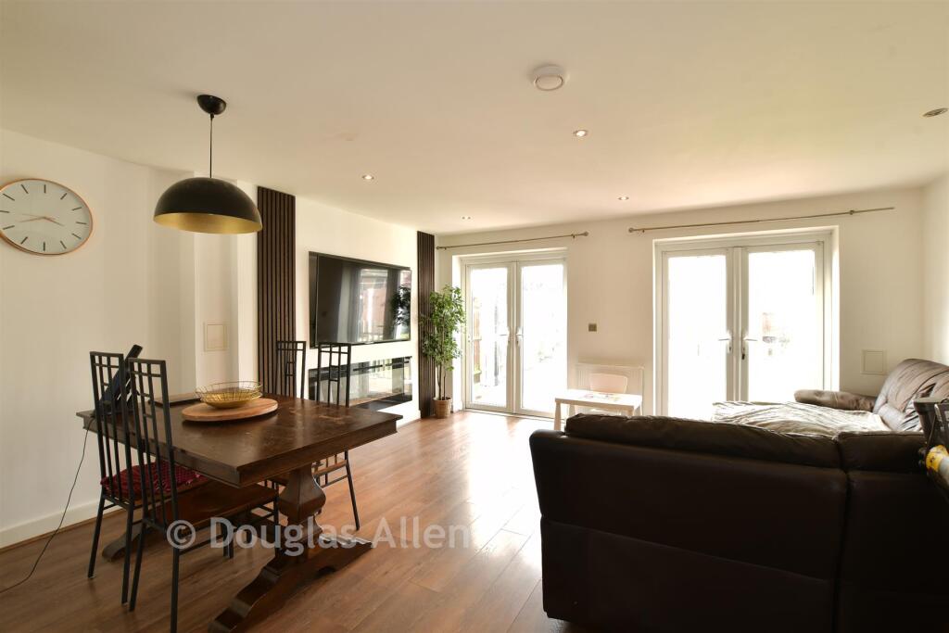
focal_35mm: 15
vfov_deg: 77.3
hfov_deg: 100.4
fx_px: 395
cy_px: 316
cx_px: 474
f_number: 8
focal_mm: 10
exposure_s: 1/1.6
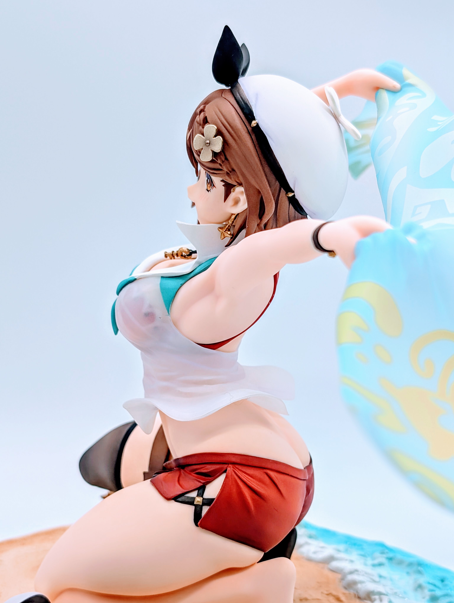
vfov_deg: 38.9
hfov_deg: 29.7
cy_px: 302
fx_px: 855
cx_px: 227
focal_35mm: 49
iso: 29
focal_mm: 6.9
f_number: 1.68
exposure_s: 1/62.6
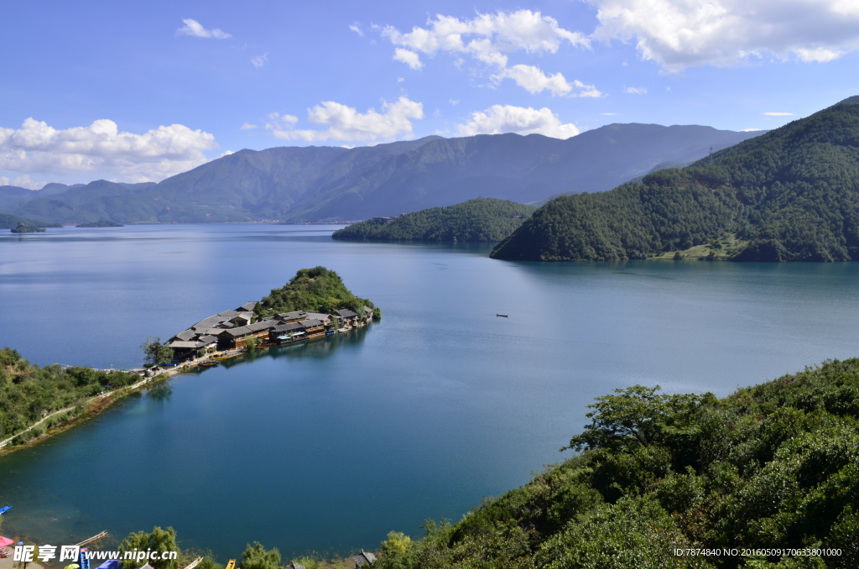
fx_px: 714
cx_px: 430
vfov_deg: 43.4
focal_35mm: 30
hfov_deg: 62.0
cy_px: 284
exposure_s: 1/400
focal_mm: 20
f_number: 9
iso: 125
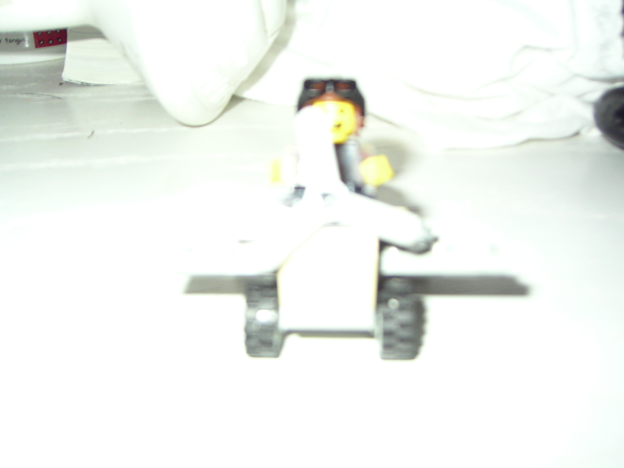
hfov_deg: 51.4
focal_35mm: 36
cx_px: 312
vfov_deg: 39.7
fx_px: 649
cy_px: 234
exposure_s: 1/30
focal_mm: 5.6
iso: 100
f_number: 2.8
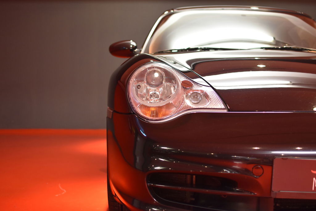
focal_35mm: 52
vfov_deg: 25.8
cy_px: 106
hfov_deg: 37.8
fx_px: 461
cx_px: 158
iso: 800
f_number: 2.5
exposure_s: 1/60
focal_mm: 35
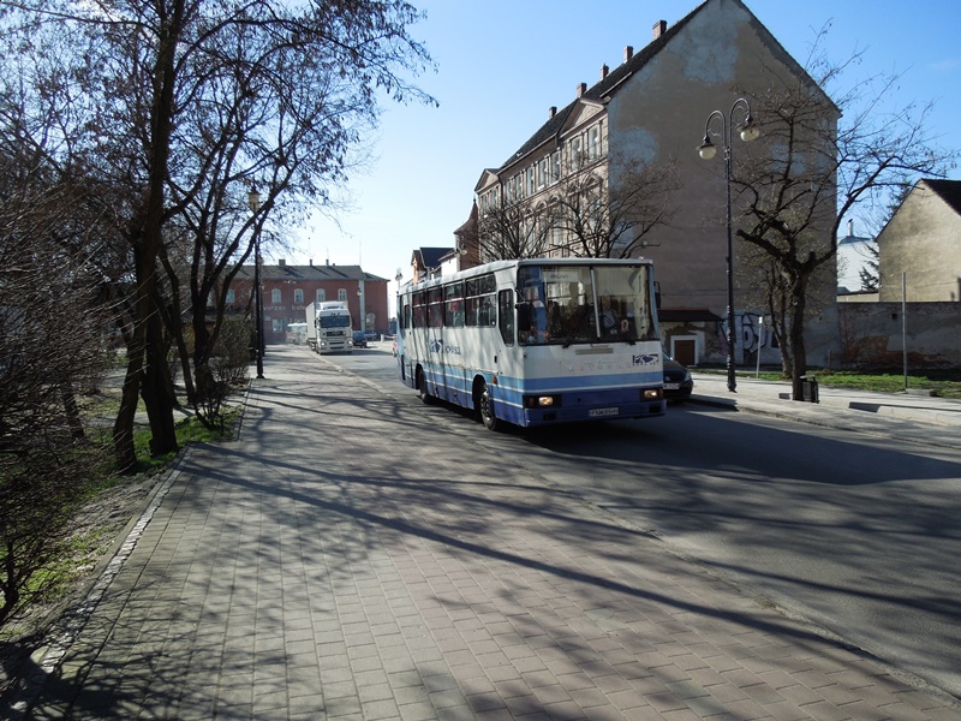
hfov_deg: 69.4
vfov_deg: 54.9
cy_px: 360
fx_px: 694
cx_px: 480
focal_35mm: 25
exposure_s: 1/800
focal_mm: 4.5
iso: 100
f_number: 3.3
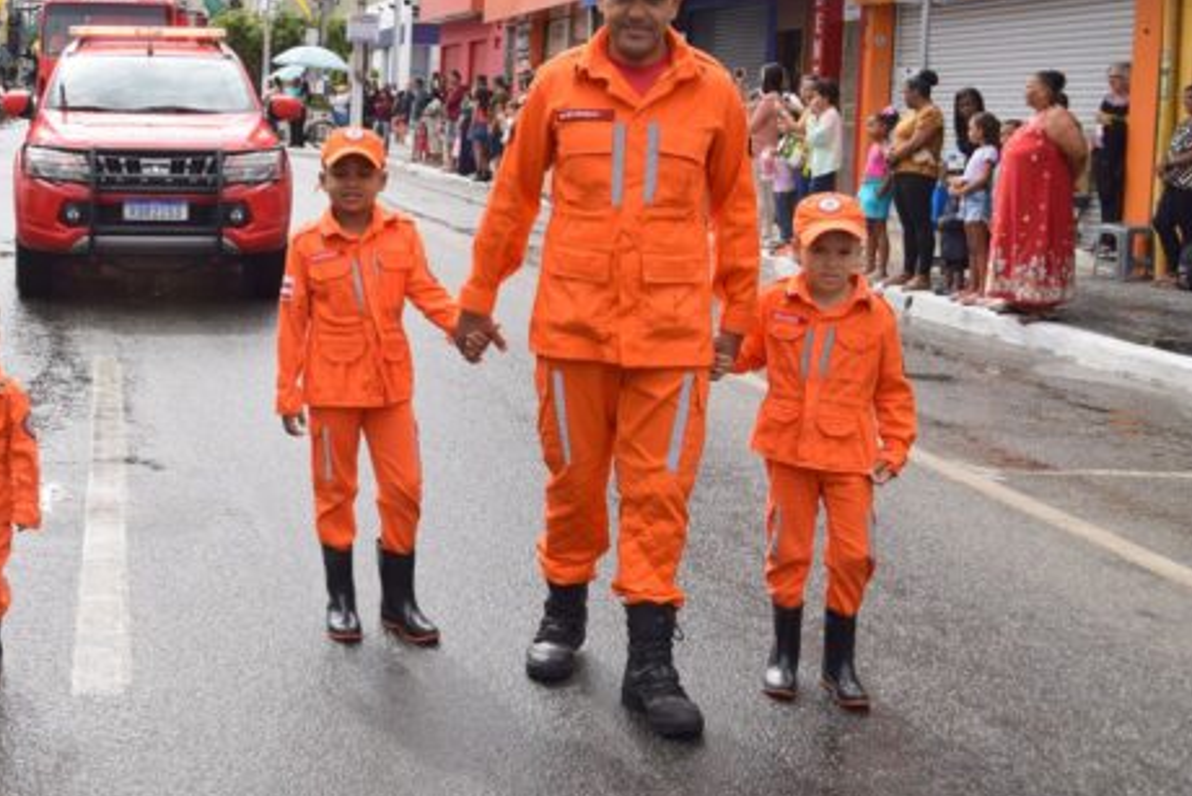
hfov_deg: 37.7
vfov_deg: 26.3
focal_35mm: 51
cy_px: 211
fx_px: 1683
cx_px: 246
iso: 200
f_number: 9
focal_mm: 21
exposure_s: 1/320
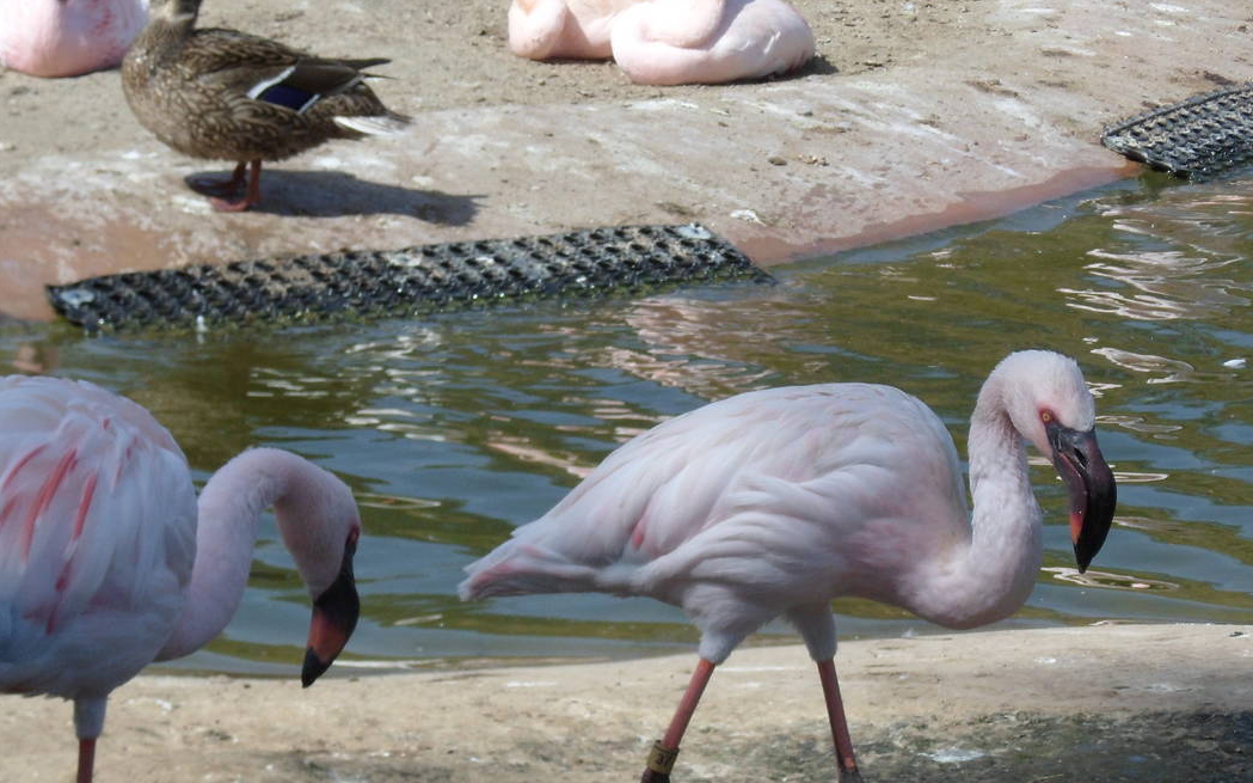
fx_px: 8944
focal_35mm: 262
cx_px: 670
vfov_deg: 5.0
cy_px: 592
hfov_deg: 8.0
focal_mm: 28.7
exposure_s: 1/500
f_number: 5.5
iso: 80
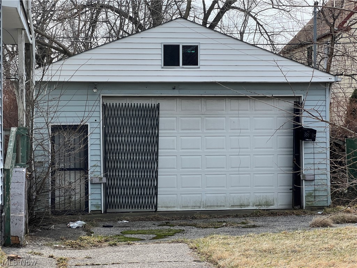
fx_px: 794
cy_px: 134
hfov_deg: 25.3
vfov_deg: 19.1
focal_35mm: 77
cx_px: 178
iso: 32
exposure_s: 1/690
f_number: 2.8
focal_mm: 9
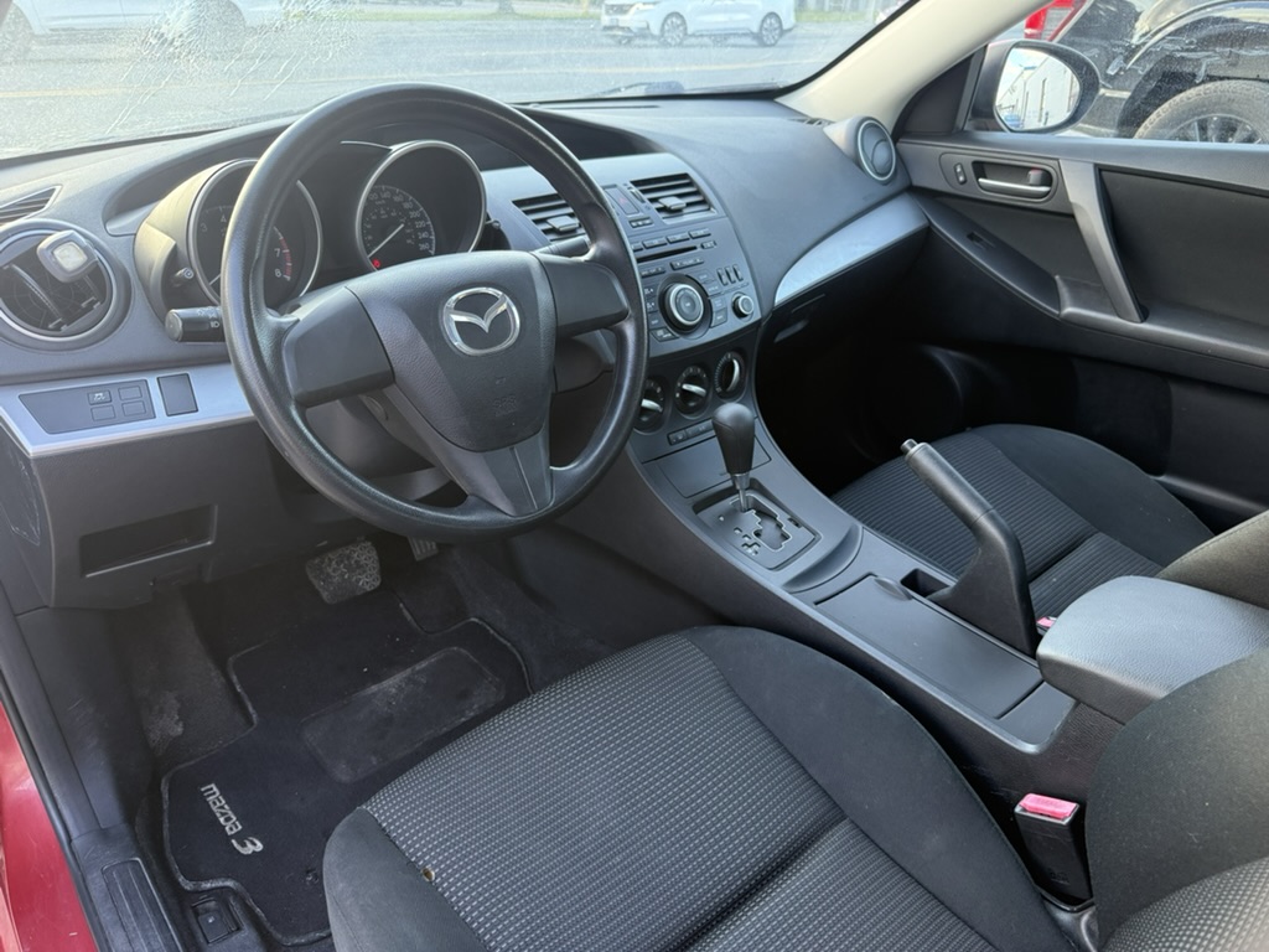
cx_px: 634
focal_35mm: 24
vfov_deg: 56.8
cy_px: 476
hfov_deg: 71.6
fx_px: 880
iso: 200
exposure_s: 1/119
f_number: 1.78
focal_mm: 6.76
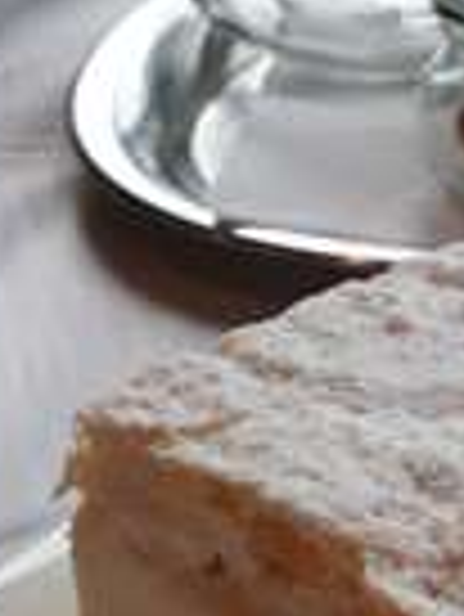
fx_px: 1499
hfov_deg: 16.4
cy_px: 360
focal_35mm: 84
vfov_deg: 23.2
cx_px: 653
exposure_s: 1/100
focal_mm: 3.6
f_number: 1.9
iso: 50
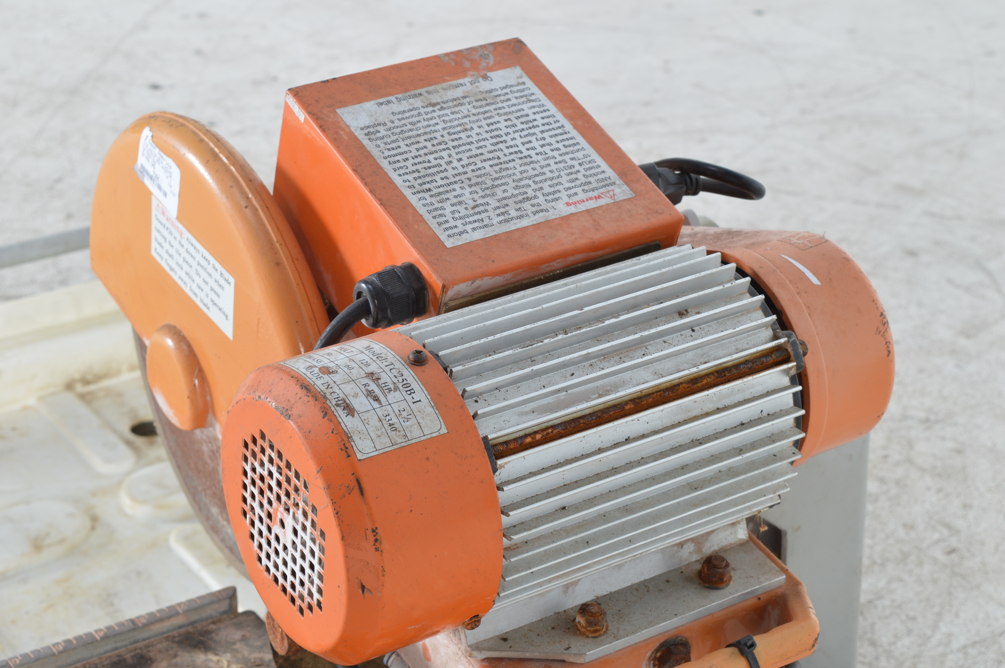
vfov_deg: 16.5
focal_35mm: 82
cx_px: 502
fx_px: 2301
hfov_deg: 24.6
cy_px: 334
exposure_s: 1/100
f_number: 10
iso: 200
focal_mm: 55
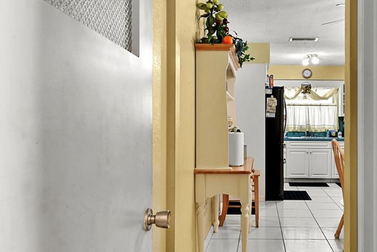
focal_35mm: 33
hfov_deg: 55.7
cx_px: 258
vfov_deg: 40.0
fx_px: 346
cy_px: 123
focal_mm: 10
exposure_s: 1/1.67
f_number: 7.1
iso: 100
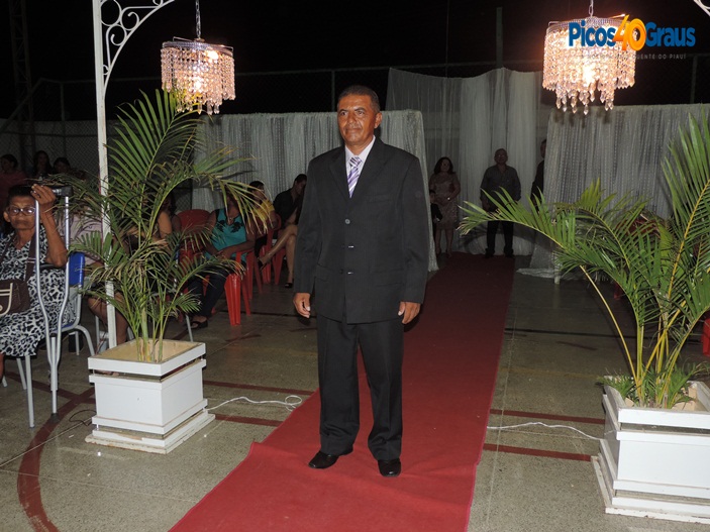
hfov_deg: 60.0
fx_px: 615
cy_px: 266
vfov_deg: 46.8
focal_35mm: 30
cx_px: 355
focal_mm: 5.3
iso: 200
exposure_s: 1/30
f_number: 3.1
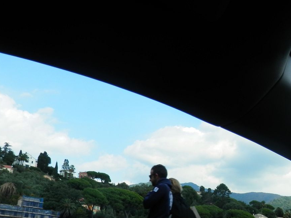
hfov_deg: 40.3
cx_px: 210
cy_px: 187
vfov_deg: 30.4
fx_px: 387
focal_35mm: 46
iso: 80
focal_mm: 4.5
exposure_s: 1/640
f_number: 3
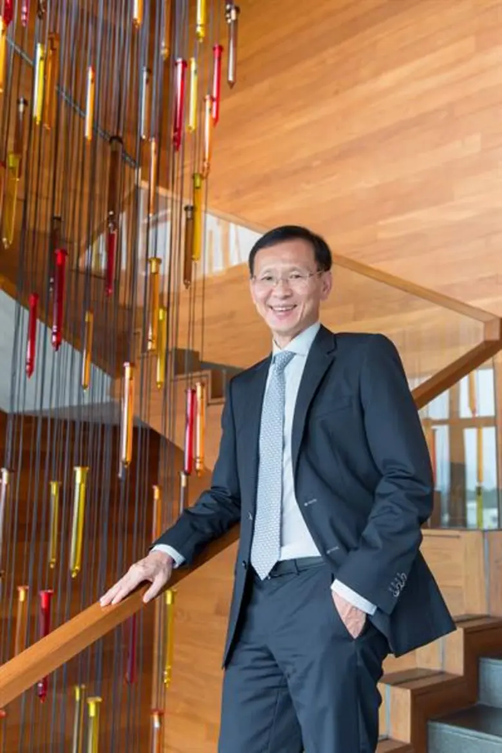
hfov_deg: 35.1
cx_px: 251
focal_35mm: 38
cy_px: 376
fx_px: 795
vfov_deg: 50.7
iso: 400
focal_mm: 38
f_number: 4
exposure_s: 1/125
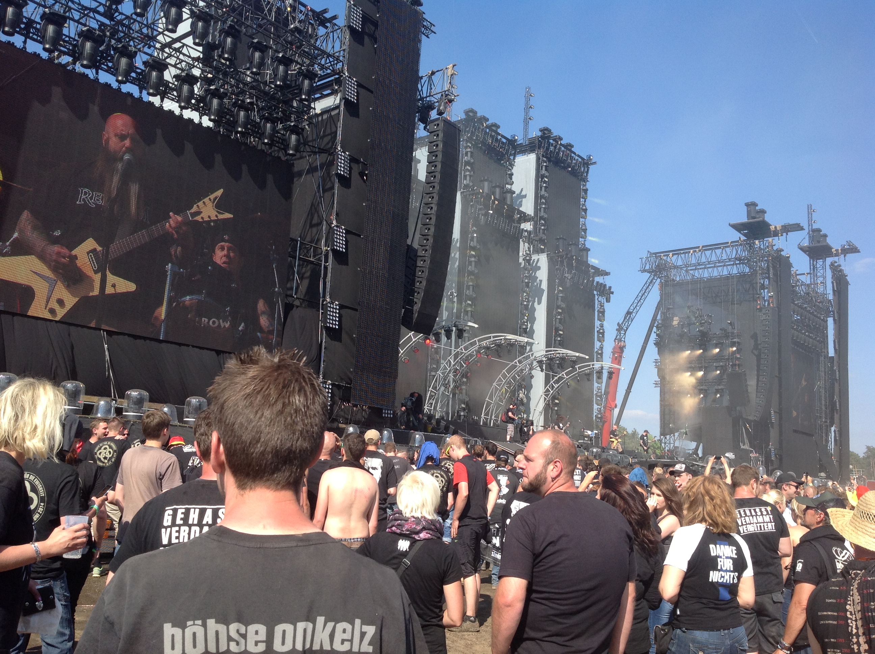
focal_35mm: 35
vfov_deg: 40.6
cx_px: 438
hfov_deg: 52.7
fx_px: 883
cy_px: 327
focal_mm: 4.28
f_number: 2.4
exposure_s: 1/1080
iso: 50
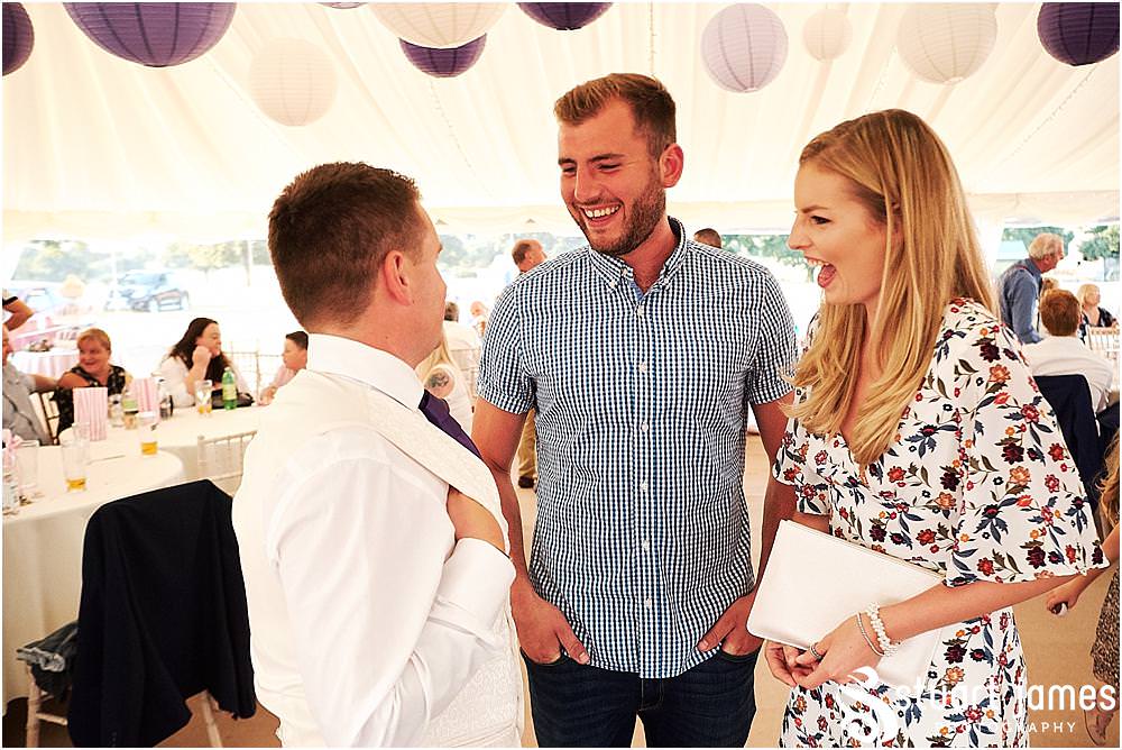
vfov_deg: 37.9
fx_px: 1091
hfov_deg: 54.4
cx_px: 561
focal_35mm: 35
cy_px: 375
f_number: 3.2
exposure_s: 1/640
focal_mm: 23
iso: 3200
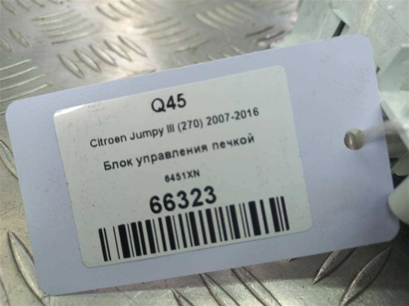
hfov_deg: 69.4
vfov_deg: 54.9
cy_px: 153
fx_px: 295
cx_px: 204
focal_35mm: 25
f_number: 1.8
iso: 50
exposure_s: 1/50
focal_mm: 4.6
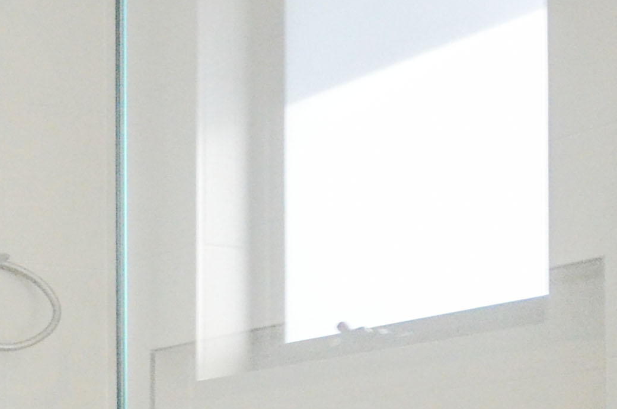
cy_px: 548
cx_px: -516
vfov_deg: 17.8
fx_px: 1215
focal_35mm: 71
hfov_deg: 20.0
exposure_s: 1/800
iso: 4000
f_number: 4.5
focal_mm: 10
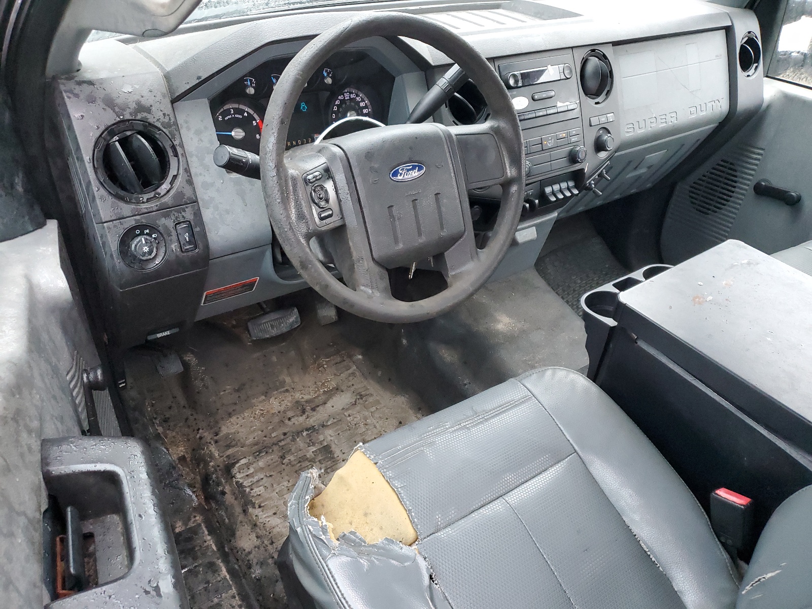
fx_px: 610
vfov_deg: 53.1
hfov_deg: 67.3
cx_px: 406
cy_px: 304
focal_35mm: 26
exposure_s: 1/40
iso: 359
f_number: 1.5
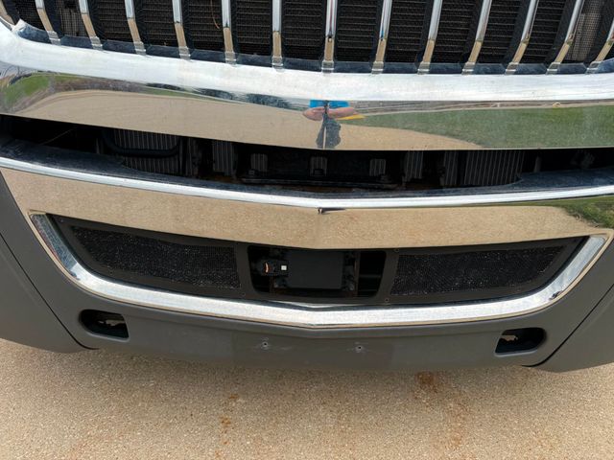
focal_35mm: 24
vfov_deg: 56.8
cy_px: 230
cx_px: 307
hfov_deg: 71.6
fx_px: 426
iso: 100
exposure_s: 1/1361
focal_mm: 6.76
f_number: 1.78
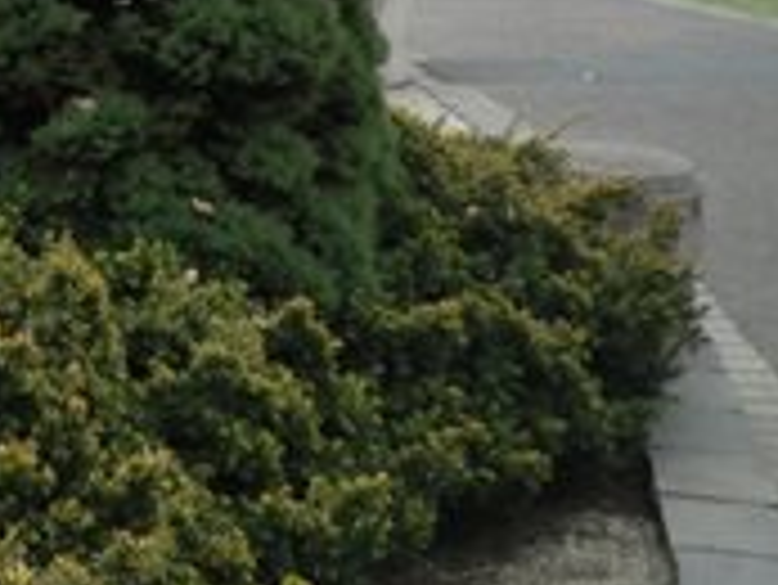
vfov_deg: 14.1
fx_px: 2159
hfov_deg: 19.4
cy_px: -378
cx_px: -112
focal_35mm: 96
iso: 80
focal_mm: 4.7
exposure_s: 1/60
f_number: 2.8
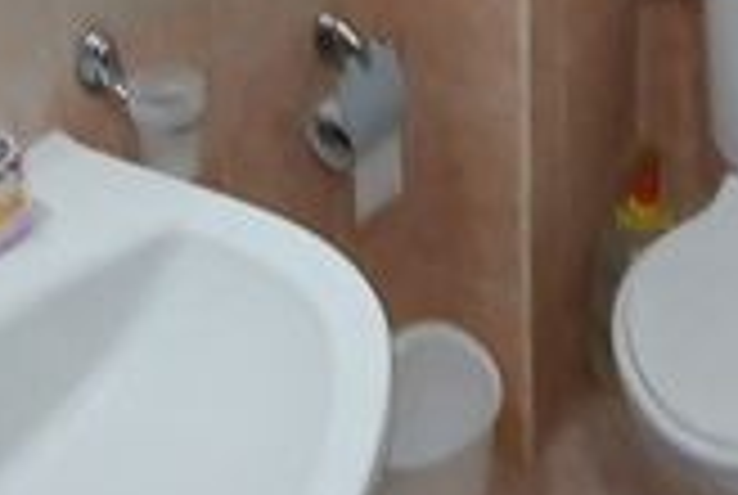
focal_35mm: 58
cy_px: -238
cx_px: 466
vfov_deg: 20.3
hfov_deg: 34.2
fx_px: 1191
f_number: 2.2
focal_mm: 1.74
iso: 320
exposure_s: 1/33
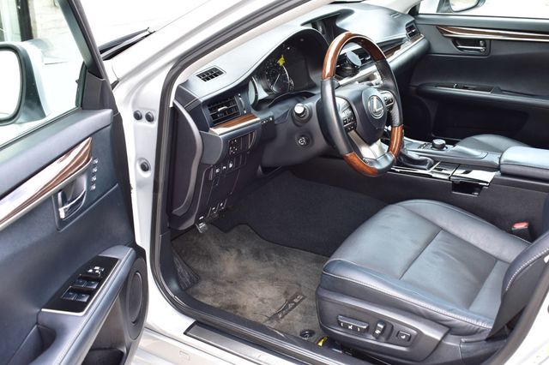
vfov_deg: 31.9
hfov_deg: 46.4
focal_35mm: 42
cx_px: 274
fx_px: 640
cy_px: 182
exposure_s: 1/50
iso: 400
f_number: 8
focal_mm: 28
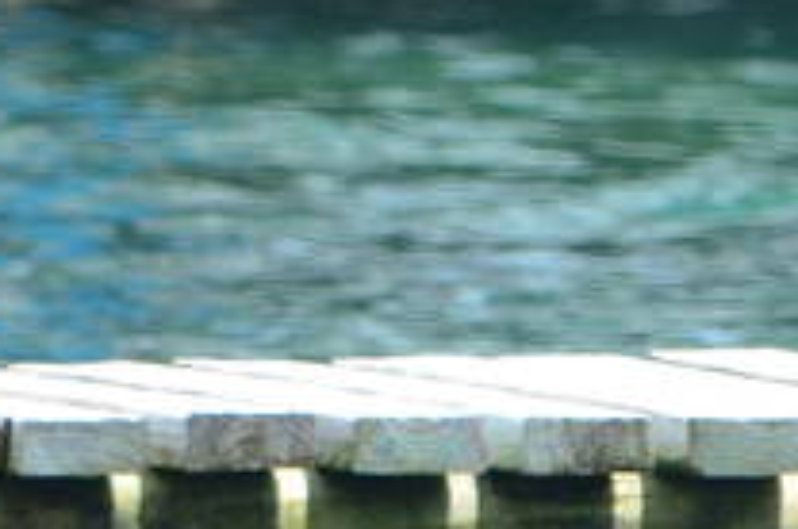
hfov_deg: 1.2
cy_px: -586
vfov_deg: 0.8
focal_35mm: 1789
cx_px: 315
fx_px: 39591
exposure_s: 1/2500
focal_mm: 155
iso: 400
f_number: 5
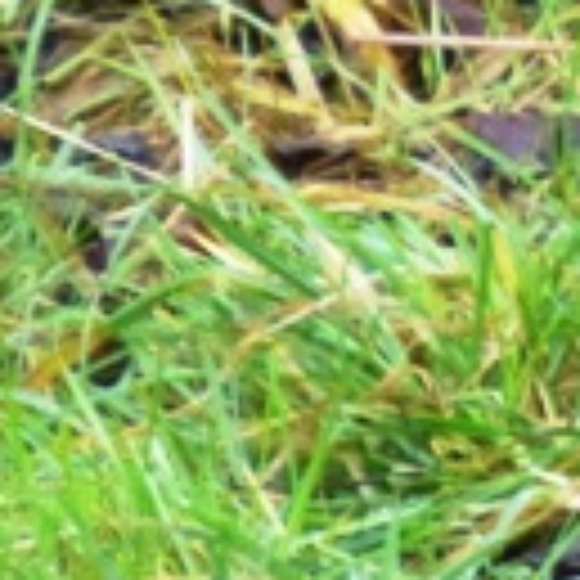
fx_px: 12530
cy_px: 49
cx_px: 1358
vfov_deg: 2.7
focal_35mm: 661
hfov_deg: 2.6
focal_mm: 24.4
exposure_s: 1/160
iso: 800
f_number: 5.4
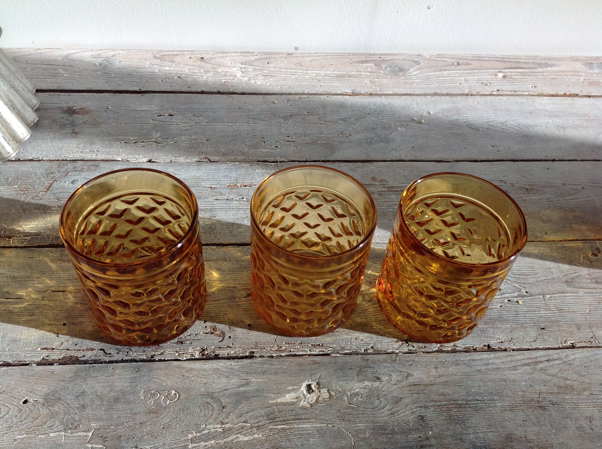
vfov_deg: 40.6
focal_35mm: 35
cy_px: 224
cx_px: 301
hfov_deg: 52.7
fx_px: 608
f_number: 2.4
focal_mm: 4.28
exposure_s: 1/383
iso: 50
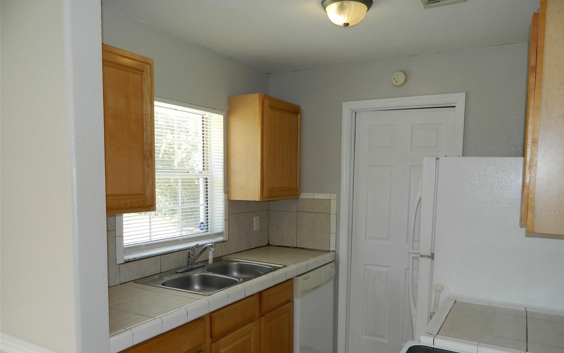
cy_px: 212
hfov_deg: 68.4
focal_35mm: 27
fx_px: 415
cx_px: 287
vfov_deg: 45.8
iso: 80
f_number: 3.1
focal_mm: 4.5
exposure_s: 1/50
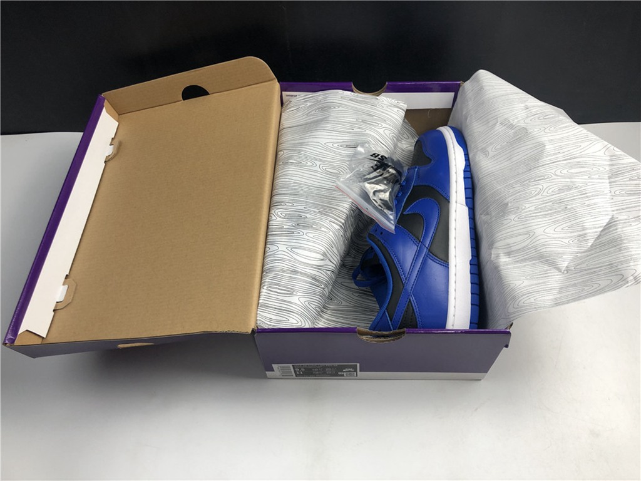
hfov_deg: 63.4
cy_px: 240
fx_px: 518
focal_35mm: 28
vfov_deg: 49.7
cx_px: 320
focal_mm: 4
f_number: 1.8
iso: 40
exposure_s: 1/100
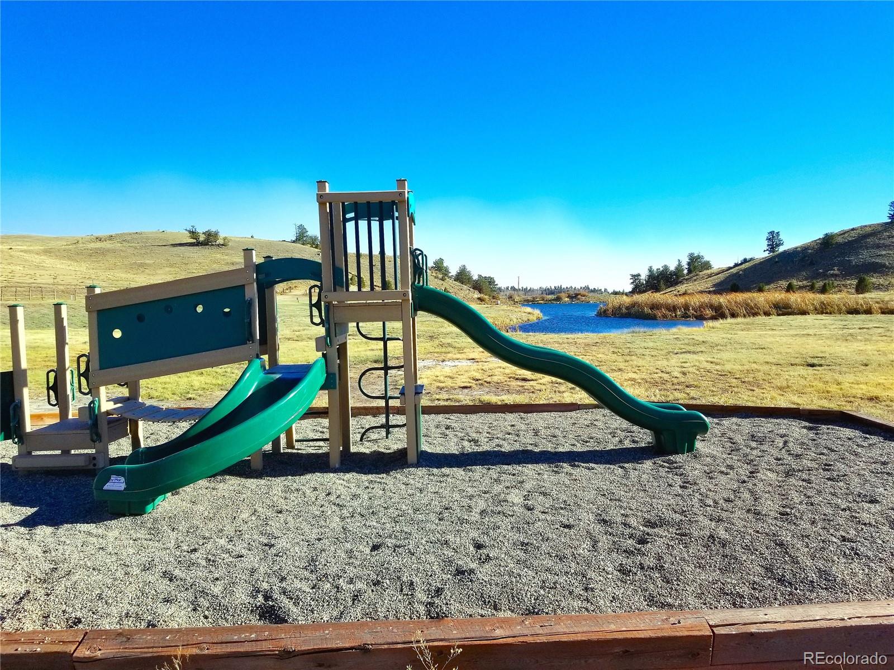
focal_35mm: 26
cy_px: 335
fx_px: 671
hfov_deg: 67.3
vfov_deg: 53.1
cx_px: 447
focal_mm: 4.3
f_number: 1.7
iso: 50
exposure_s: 1/2600
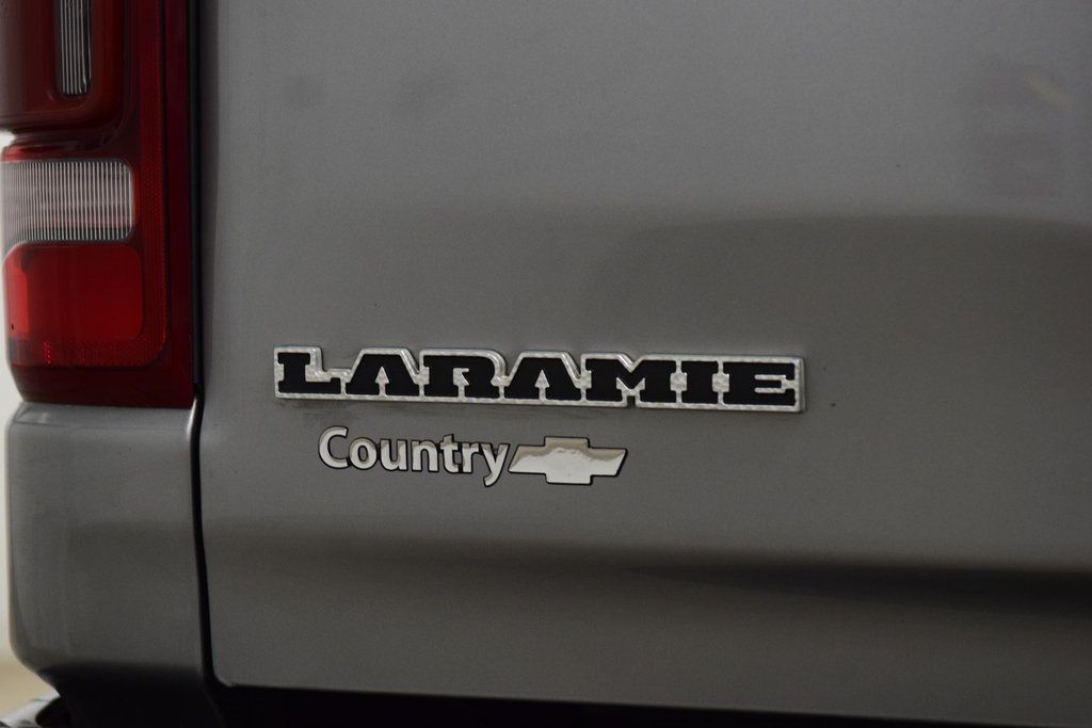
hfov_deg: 19.5
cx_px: 546
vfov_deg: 13.0
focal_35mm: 105
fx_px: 3185
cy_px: 364
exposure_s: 1/125
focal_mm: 70
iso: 1600
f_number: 4.5
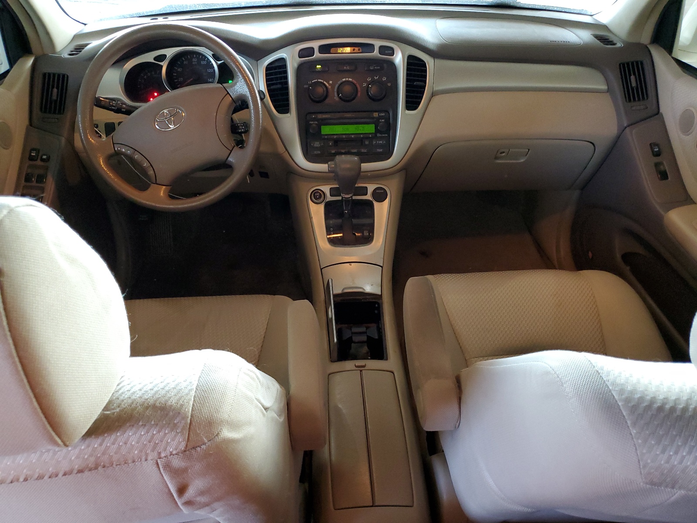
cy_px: 262
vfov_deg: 53.1
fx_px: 524
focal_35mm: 26
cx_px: 348
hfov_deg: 67.3
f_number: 1.5
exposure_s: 1/60.2
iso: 297
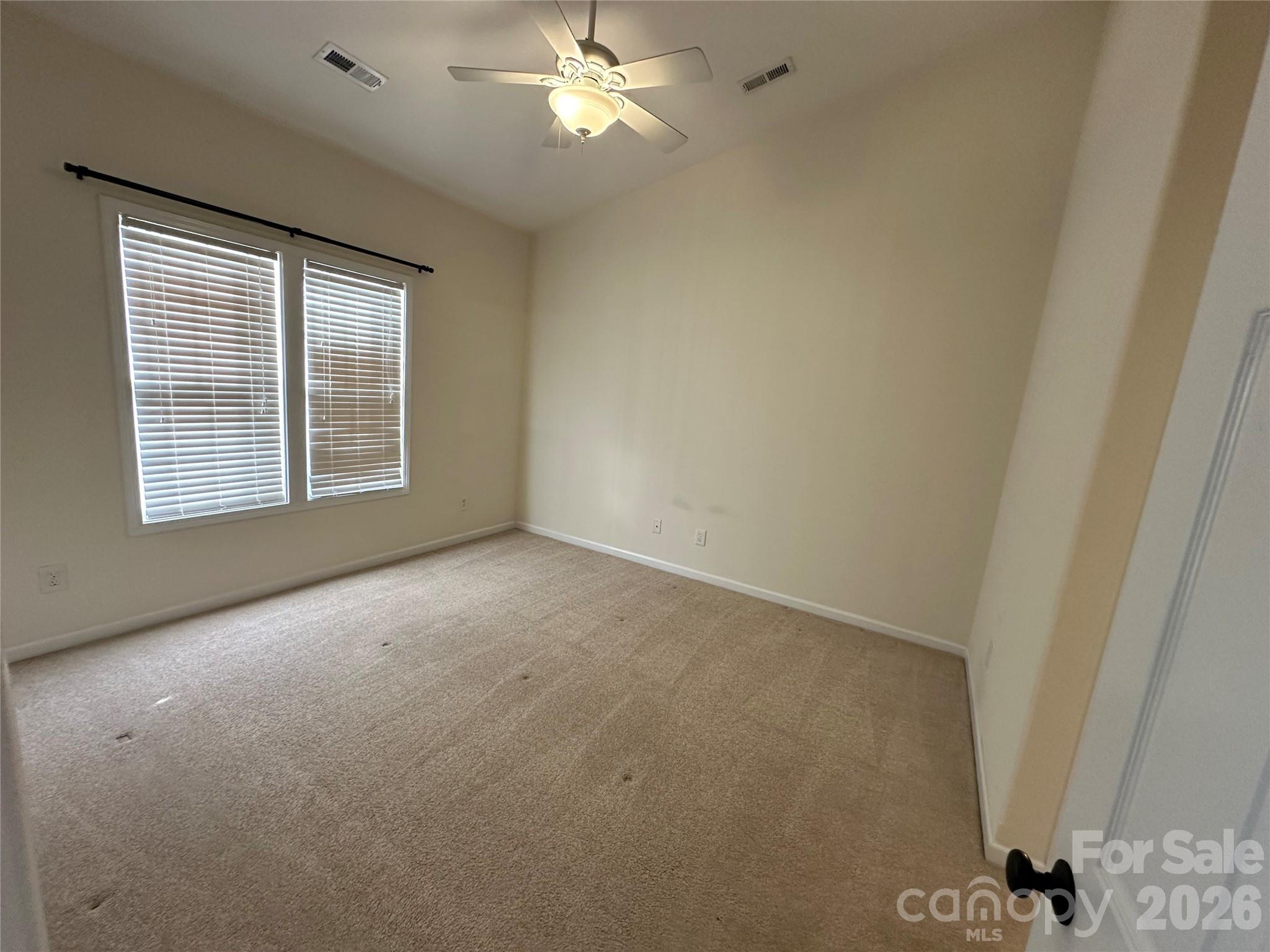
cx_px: 635
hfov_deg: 102.1
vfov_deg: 85.7
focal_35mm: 14
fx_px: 514
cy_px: 476
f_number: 2.2
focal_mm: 2.22
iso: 250
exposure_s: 1/120
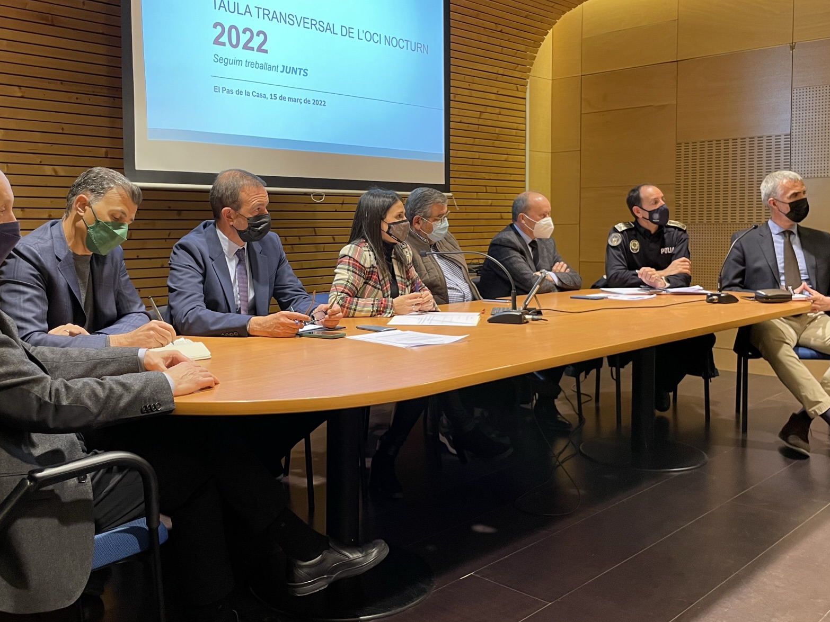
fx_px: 815
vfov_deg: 41.8
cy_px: 279
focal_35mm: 34
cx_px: 382
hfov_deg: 53.9
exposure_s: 1/50
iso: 125
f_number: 1.6
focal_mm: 4.2
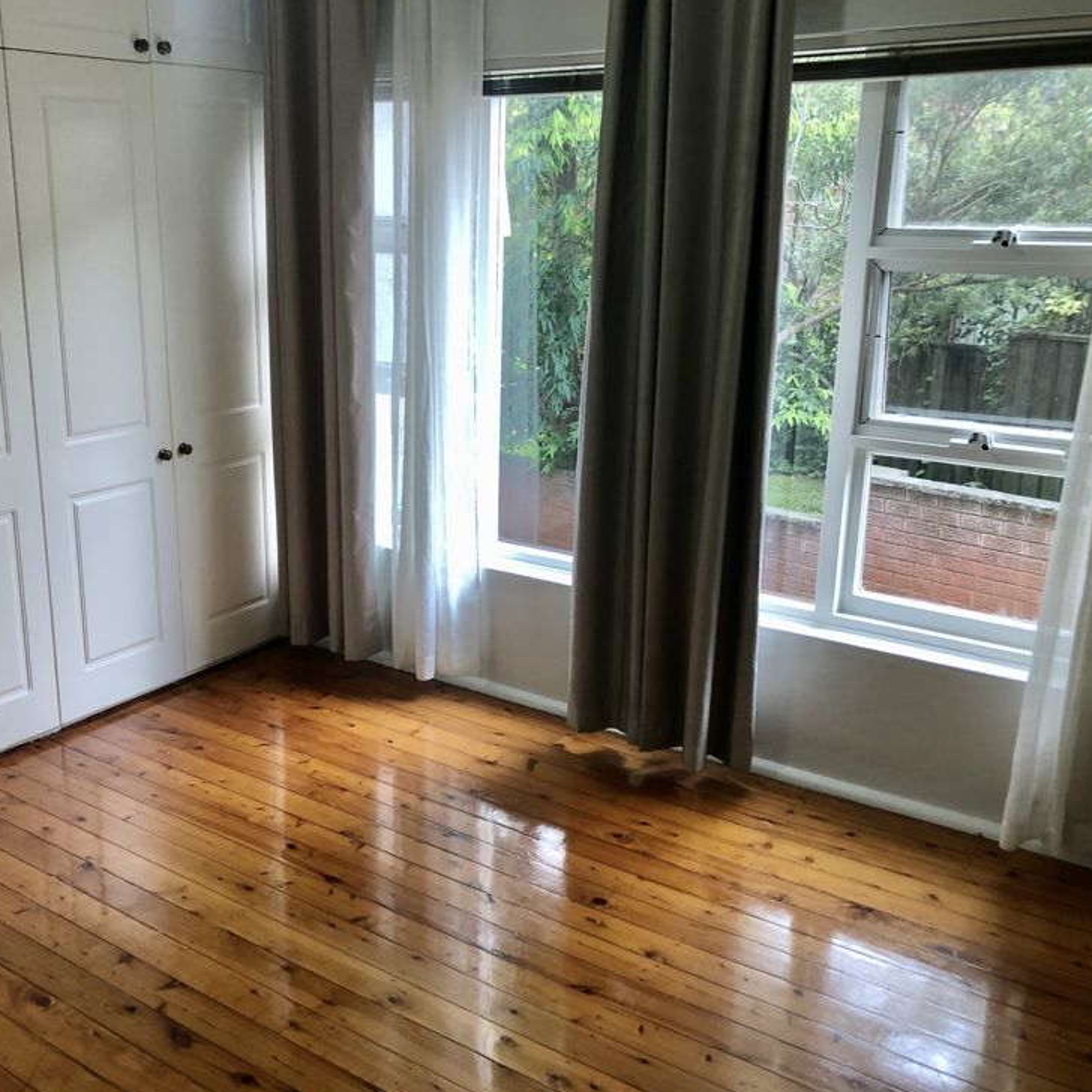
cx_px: 440
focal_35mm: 34
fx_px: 1213
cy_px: 548
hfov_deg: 48.2
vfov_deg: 48.5
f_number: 1.8
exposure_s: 1/25
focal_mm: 3.99
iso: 40
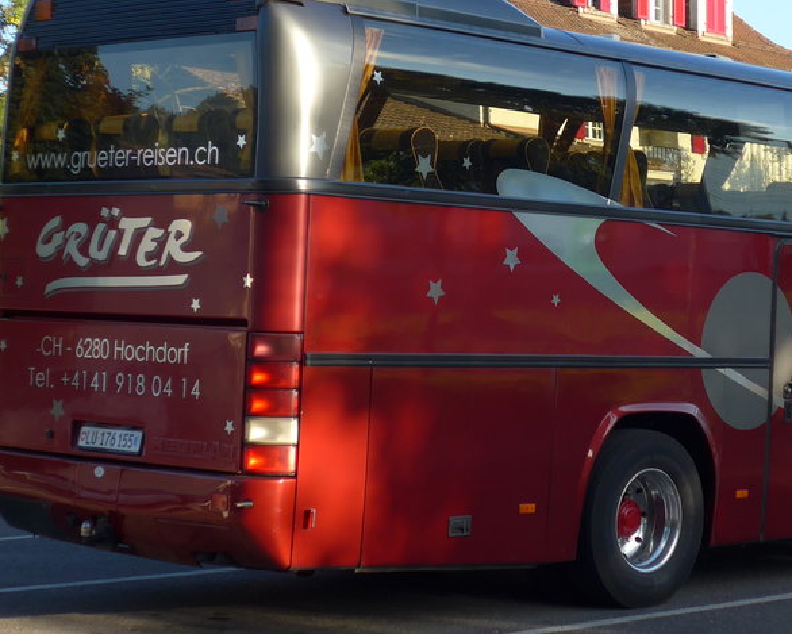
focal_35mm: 92
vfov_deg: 16.7
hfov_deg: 20.7
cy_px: 195
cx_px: 572
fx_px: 2157
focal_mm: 9.5
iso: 80
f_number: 3
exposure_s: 1/320
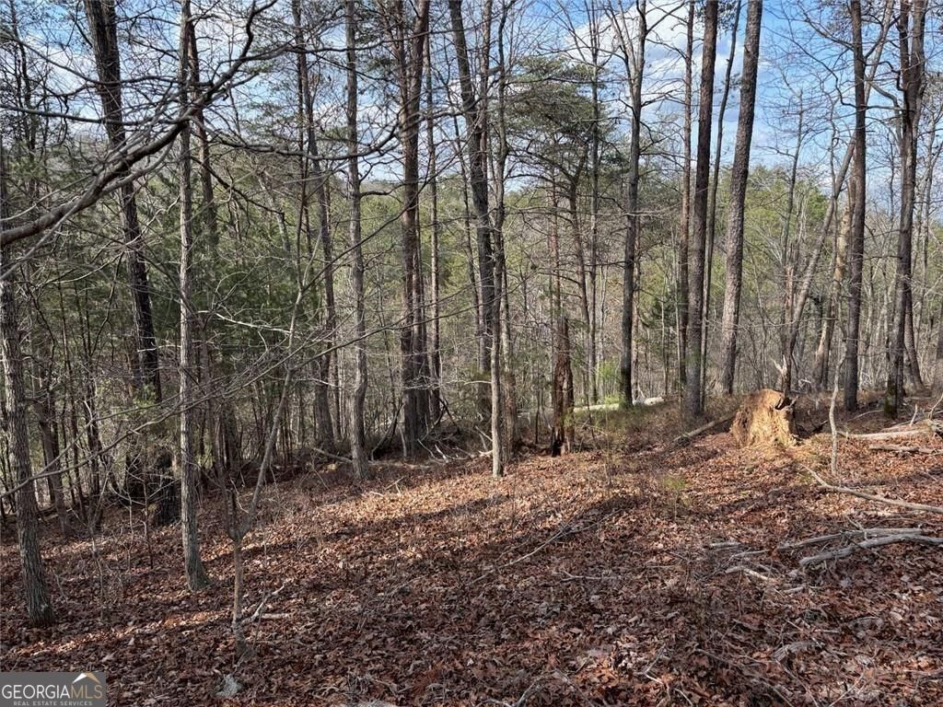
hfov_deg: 67.3
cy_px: 354
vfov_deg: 53.1
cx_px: 472
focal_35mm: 26
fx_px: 708
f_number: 1.6
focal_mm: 5.96
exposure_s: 1/758
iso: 50
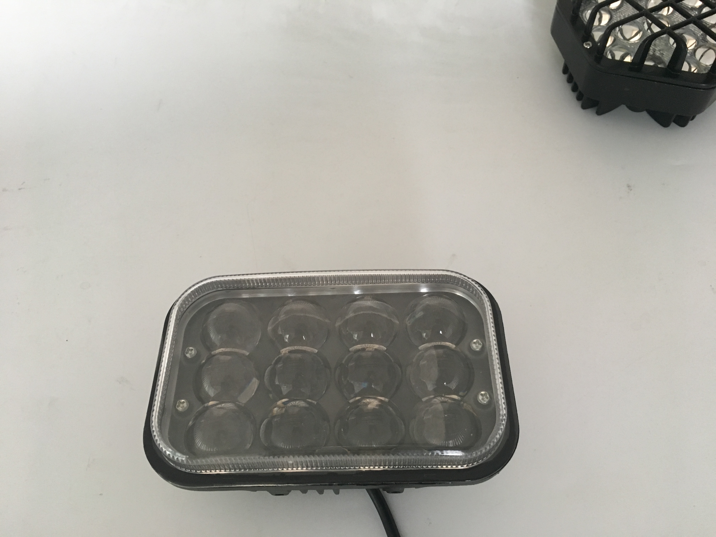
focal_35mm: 29
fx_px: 600
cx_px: 358
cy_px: 268
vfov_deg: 48.2
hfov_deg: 61.7
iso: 160
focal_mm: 4.15
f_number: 2.2
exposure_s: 1/33
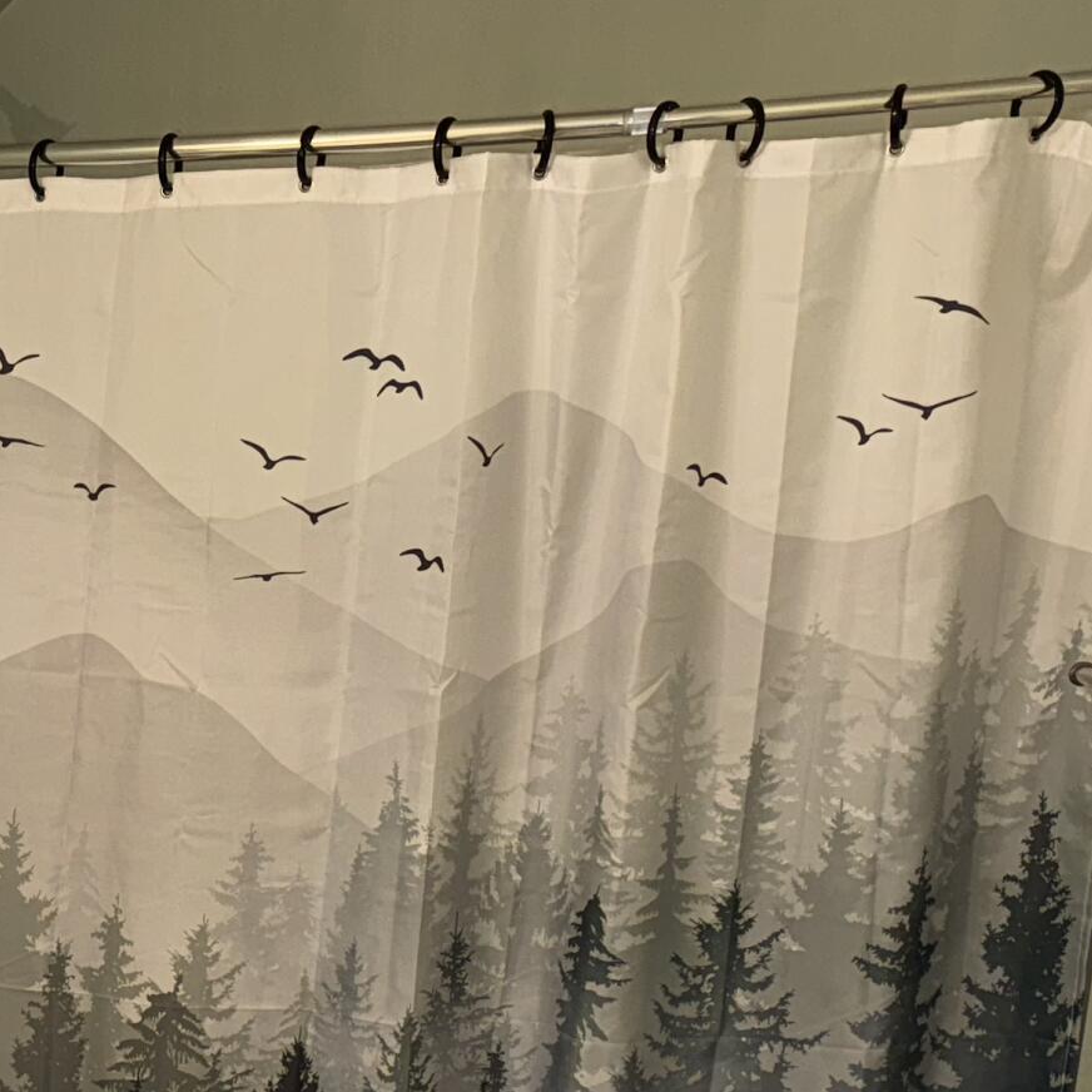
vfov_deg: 22.1
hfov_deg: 20.1
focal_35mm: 73
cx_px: -587
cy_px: 1260
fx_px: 2605
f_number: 1.78
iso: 64
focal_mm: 6.76
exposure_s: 1/28
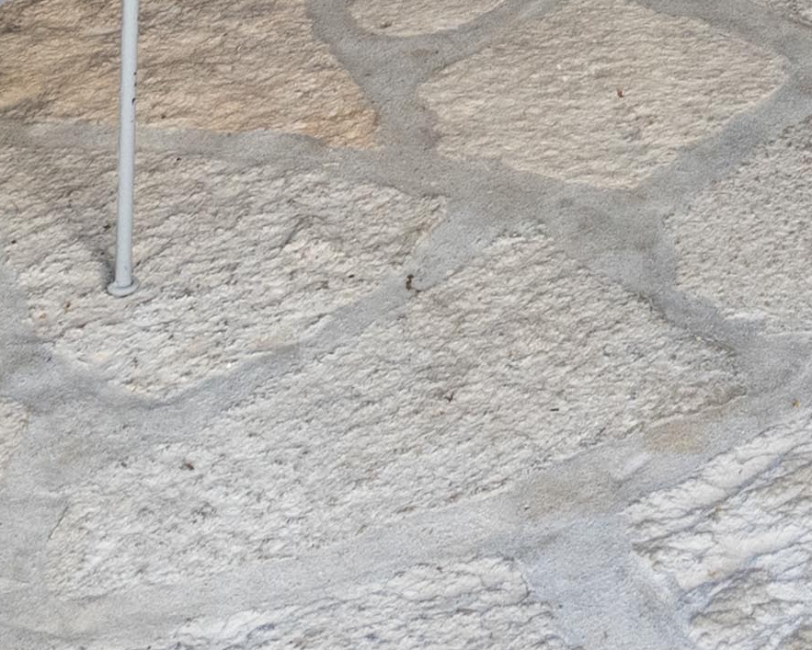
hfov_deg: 15.8
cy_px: -1150
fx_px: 2529
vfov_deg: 11.0
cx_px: 1411
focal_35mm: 105
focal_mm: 11
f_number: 8
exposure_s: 1/45
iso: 400
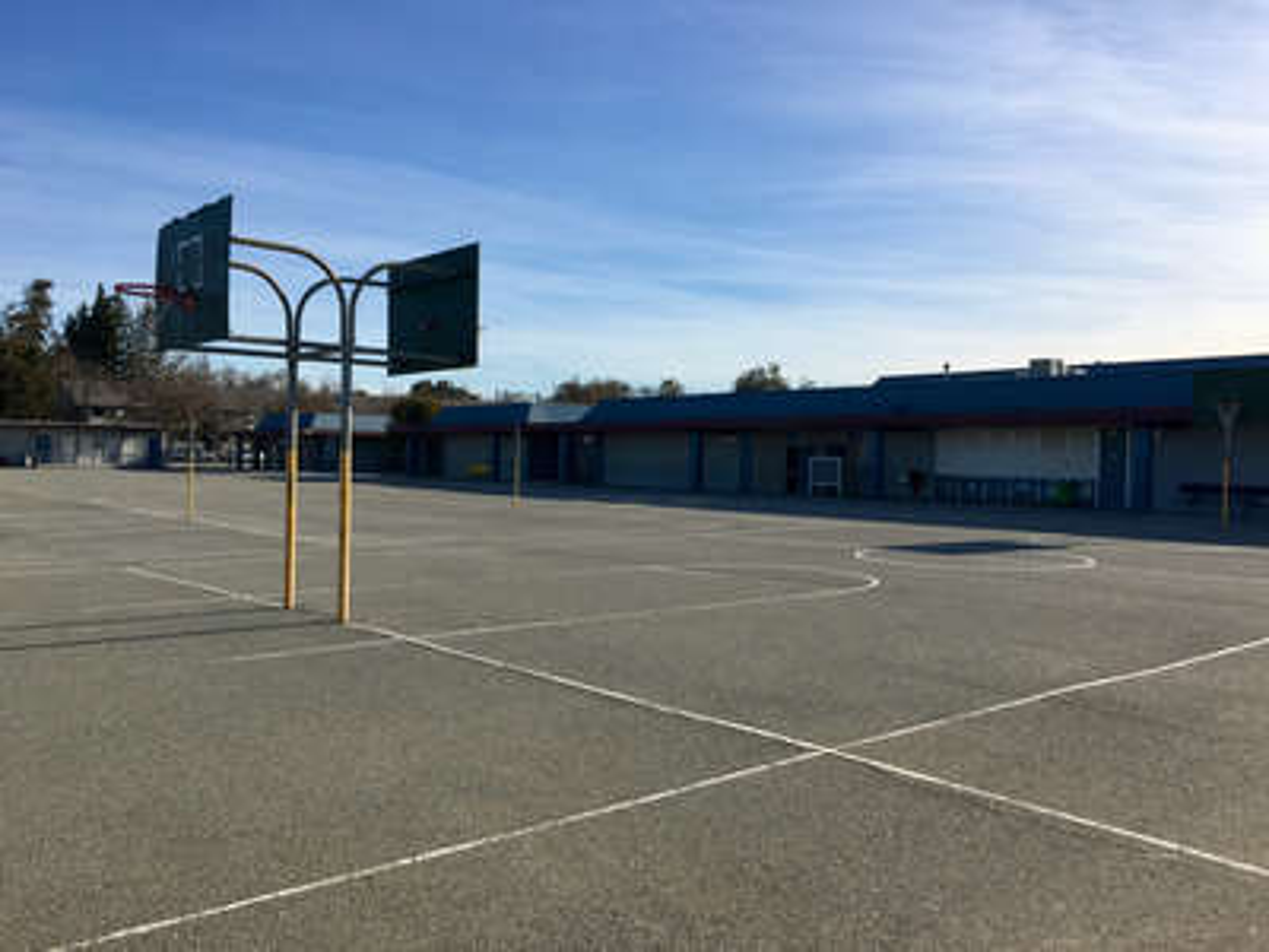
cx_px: 634
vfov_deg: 48.2
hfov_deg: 61.7
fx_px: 1063
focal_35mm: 29
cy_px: 476
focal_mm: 4.15
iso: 25
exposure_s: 1/1832
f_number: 2.2
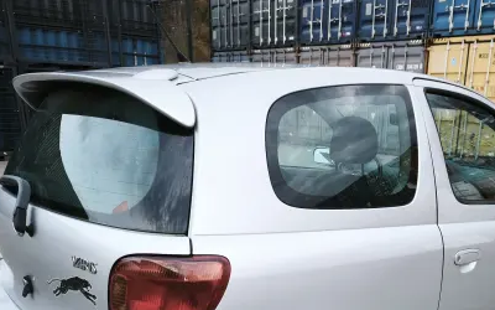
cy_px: 295
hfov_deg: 49.8
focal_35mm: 39
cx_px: 316
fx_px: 526
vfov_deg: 30.9
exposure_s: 1/99.9
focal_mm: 6.45
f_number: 1.62
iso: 250
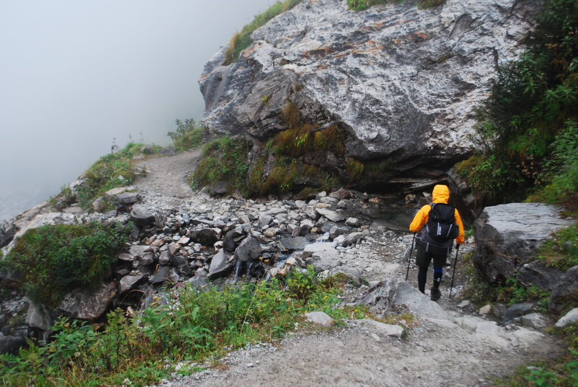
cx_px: 289
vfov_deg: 34.3
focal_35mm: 39
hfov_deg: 49.5
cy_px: 194
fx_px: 627
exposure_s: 1/100
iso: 100
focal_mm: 26
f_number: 5
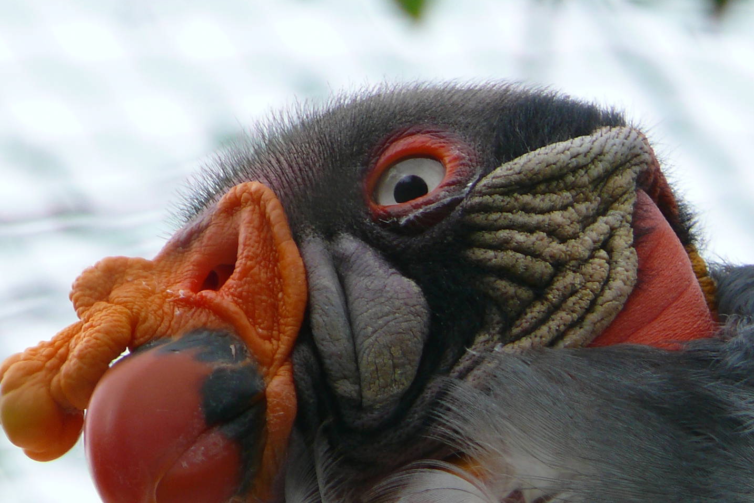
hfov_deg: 2.4
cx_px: 379
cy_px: 309
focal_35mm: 869
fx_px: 18201
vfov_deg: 1.6
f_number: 4
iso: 100
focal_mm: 88.8
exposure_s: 1/160
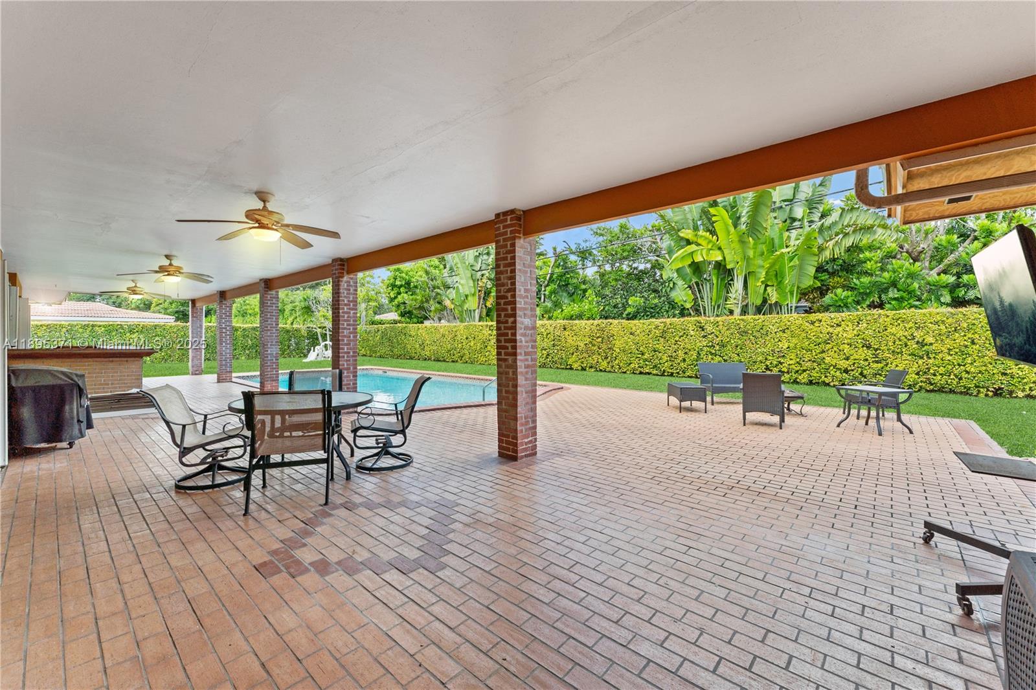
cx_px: 518
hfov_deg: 104.3
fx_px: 403
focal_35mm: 14
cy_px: 345
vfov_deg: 81.2
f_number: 9
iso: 100
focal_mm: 14
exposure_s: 1/60
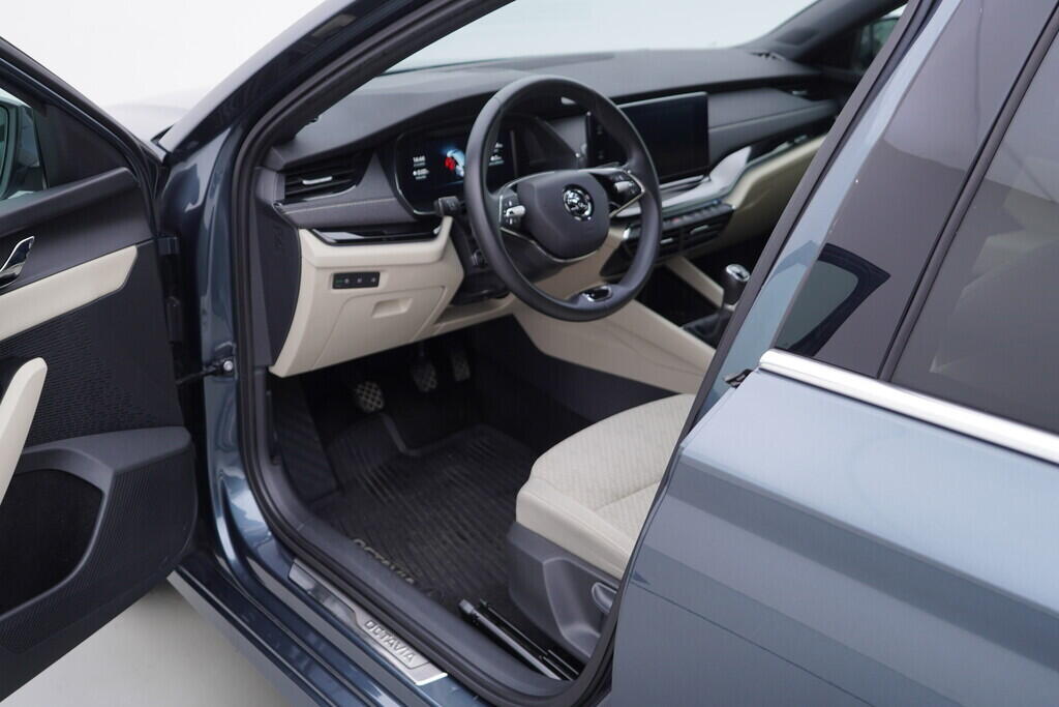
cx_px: 530
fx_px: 1059
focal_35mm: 36
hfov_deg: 53.1
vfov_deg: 36.9
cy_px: 354
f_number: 3.2
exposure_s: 1/50
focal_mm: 24
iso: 125
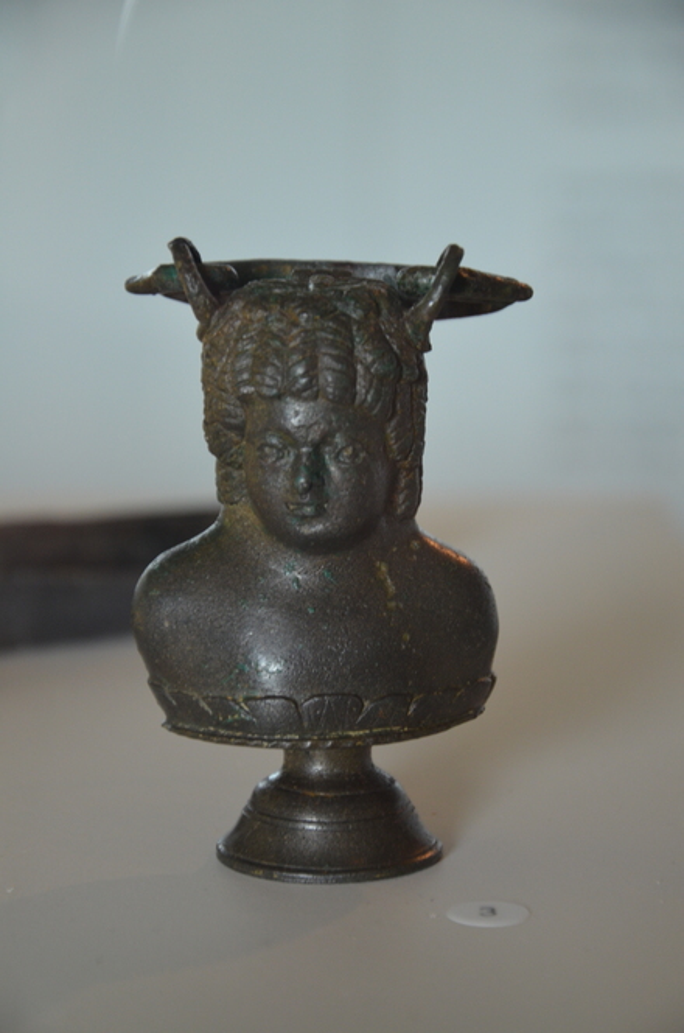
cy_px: 516
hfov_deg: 10.1
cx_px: 342
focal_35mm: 135
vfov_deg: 15.2
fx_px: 3863
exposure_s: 1/30
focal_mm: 90
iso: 800
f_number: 5.6
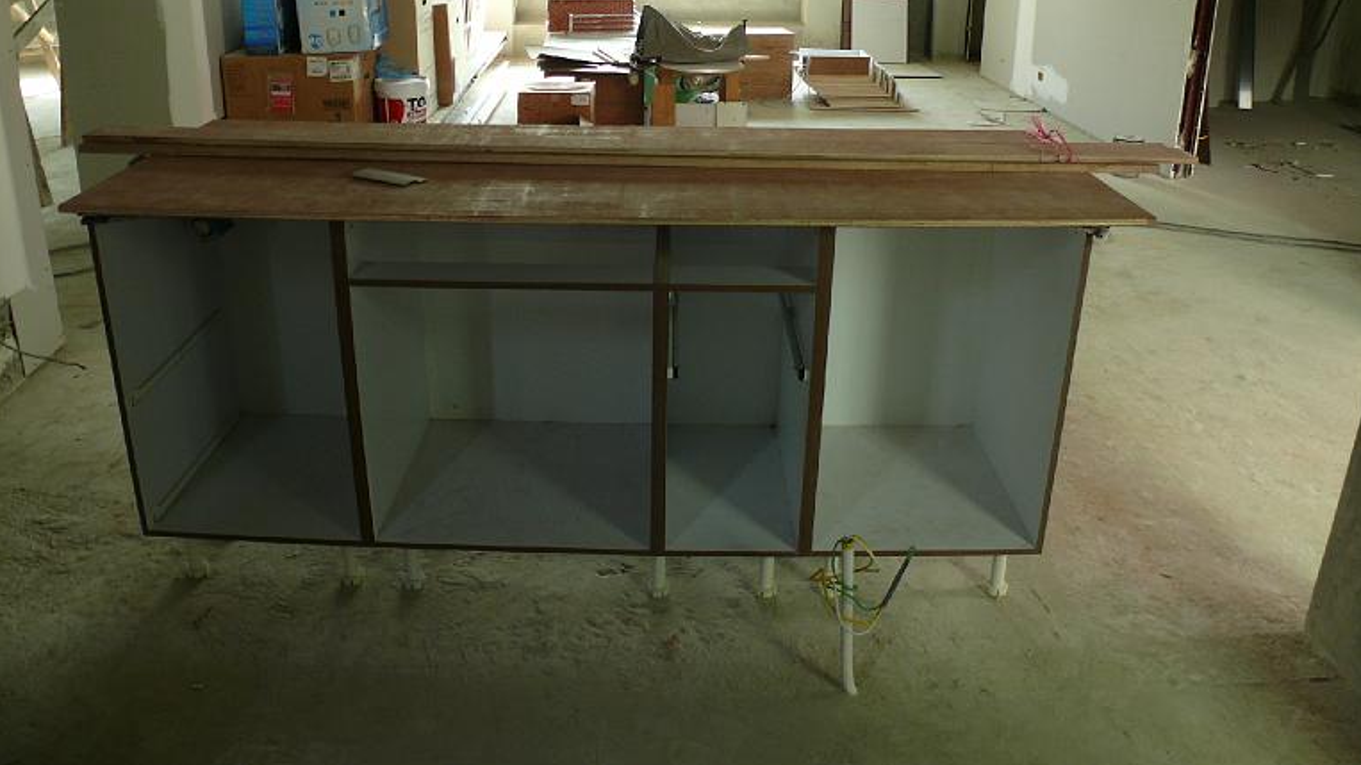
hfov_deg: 50.5
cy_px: 243
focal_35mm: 40
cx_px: 667
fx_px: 1443
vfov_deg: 29.4
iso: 100
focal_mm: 7.4
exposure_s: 1/30
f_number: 2.8
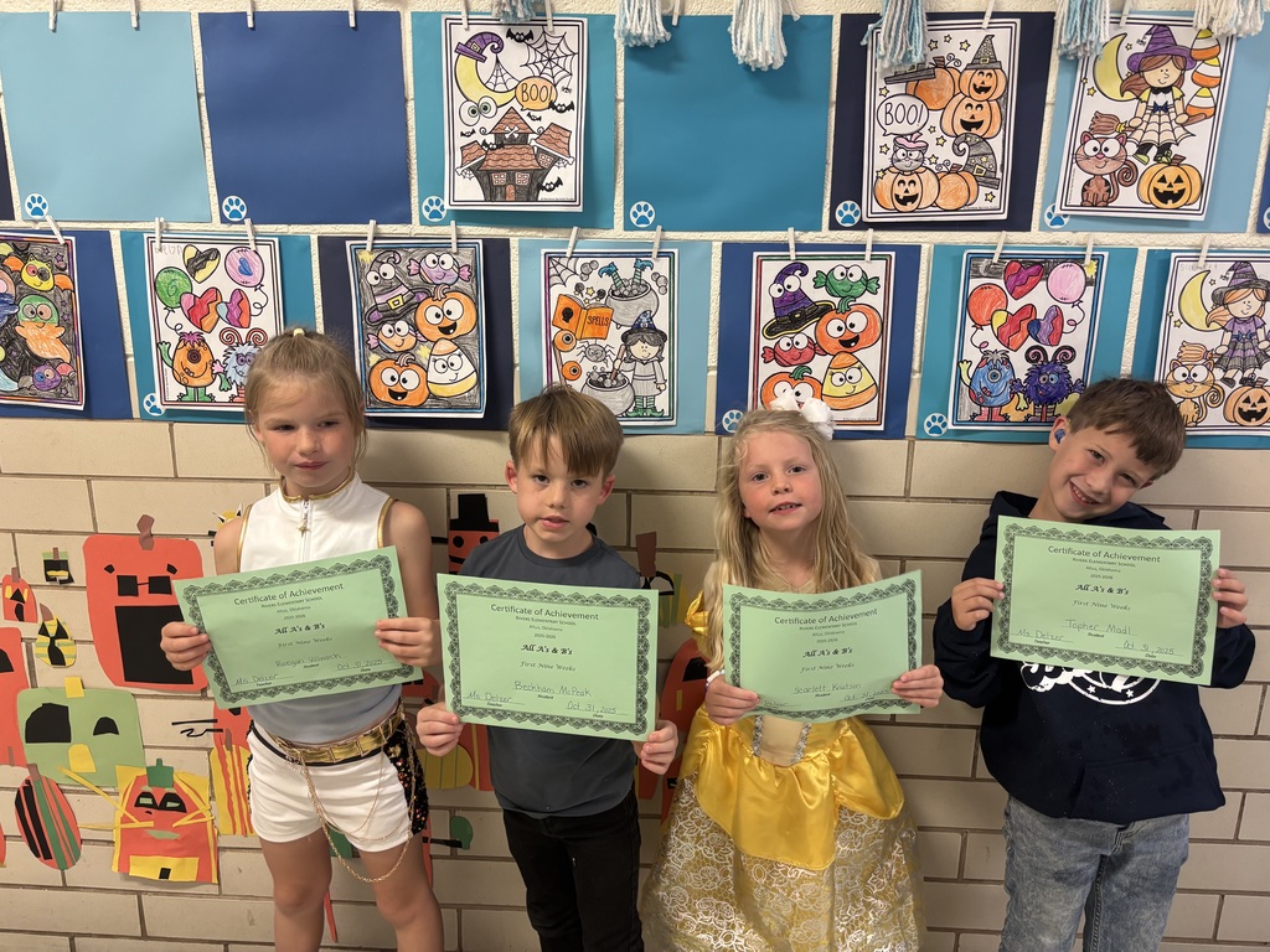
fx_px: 954
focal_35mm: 26
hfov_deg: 67.3
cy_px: 476
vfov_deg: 53.1
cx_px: 635
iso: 160
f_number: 1.6
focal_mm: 5.96
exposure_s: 1/42
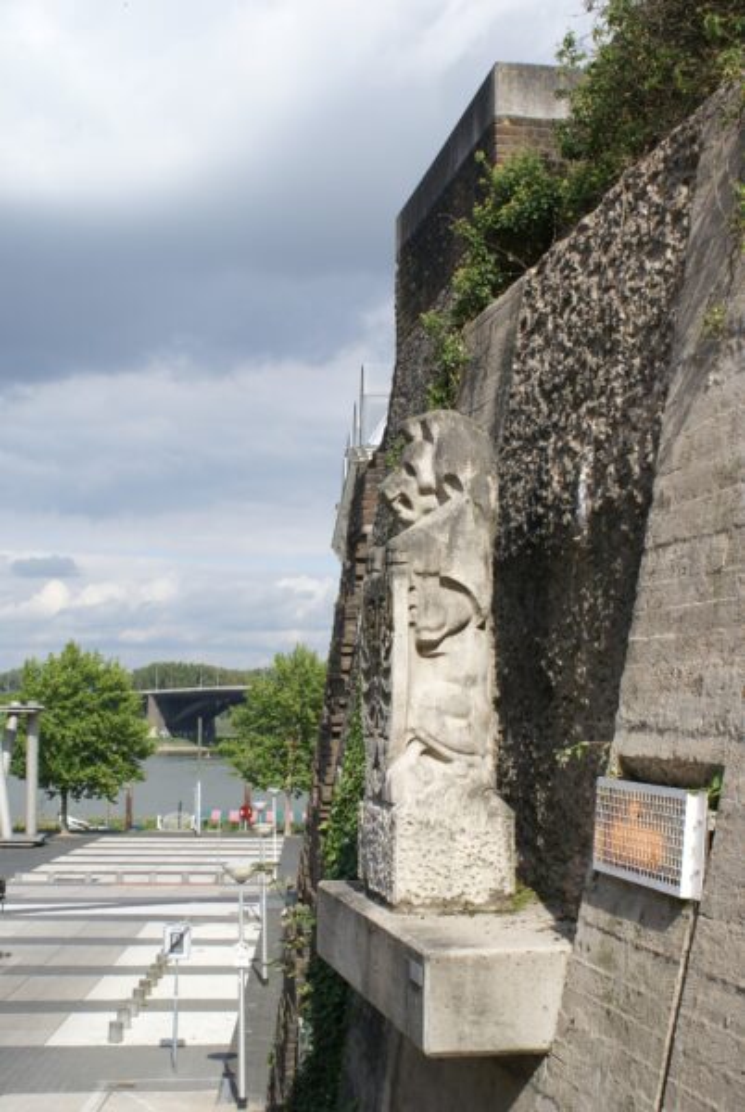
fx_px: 1392
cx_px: 372
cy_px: 556
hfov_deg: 30.0
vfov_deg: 43.5
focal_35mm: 45
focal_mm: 30
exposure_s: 1/200
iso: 100
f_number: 9
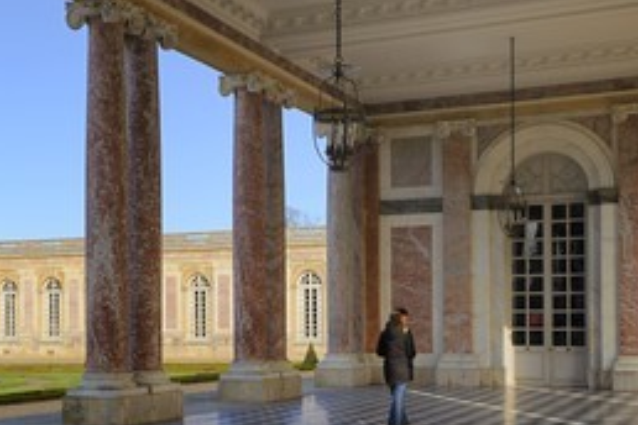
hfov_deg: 34.8
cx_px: 228
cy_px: 304
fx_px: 1010
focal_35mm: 57
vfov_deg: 23.6
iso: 200
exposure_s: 1/160
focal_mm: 35
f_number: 14
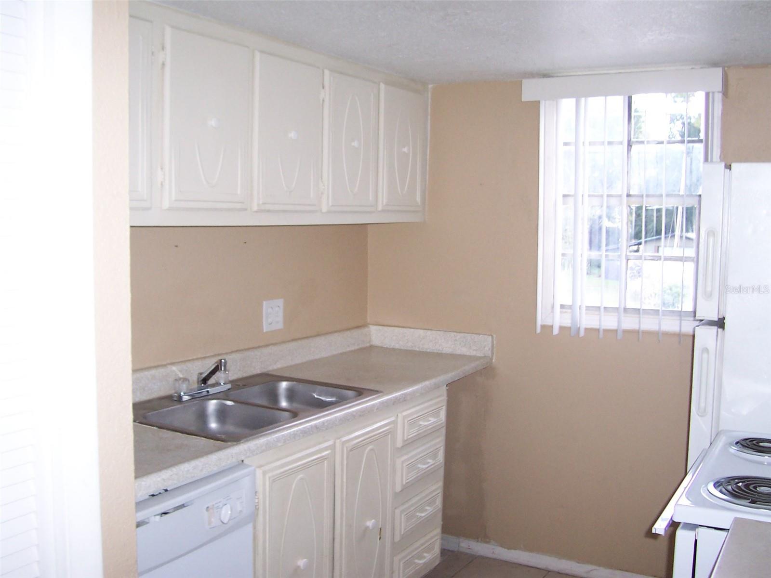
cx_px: 386
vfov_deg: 38.7
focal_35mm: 37
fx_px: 824
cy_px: 289
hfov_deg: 50.1
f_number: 2.8
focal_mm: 5.6
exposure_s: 1/60
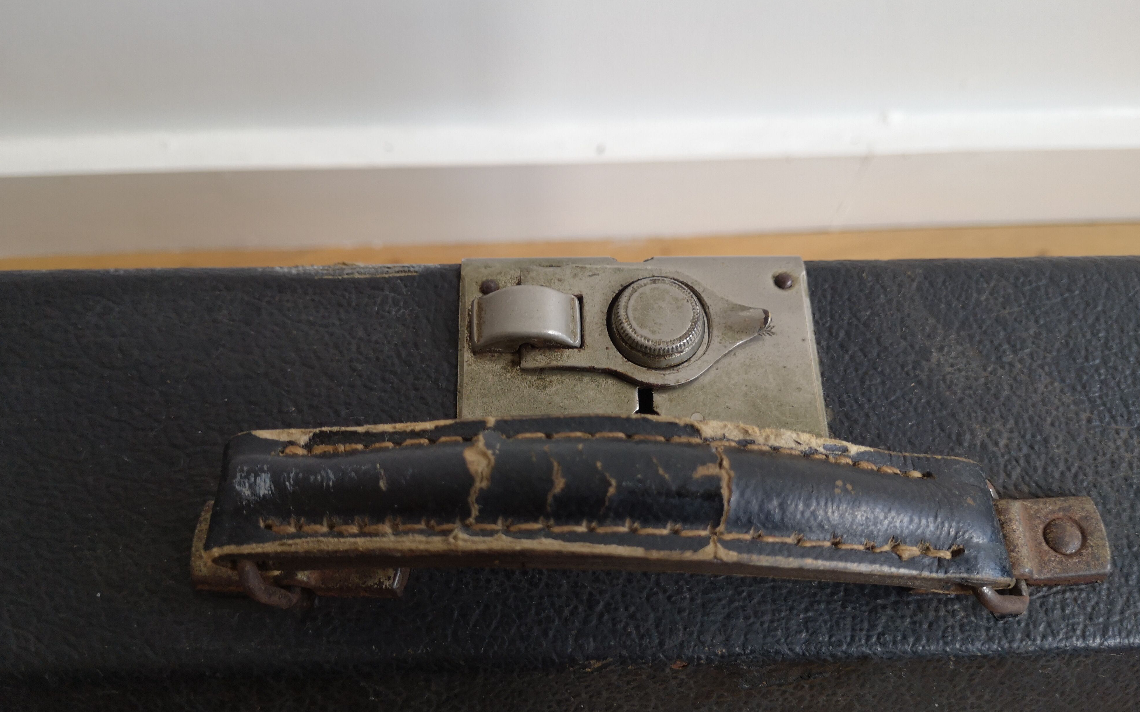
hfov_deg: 64.6
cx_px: 566
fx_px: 901
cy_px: 403
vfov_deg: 43.1
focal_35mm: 29
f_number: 1.8
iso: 100
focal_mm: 3.95
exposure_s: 1/100
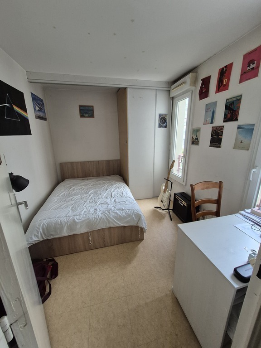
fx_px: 131
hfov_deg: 89.9
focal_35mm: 13
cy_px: 174
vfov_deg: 106.2
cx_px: 130
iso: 250
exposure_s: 1/50
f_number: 2.2
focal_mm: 1.74
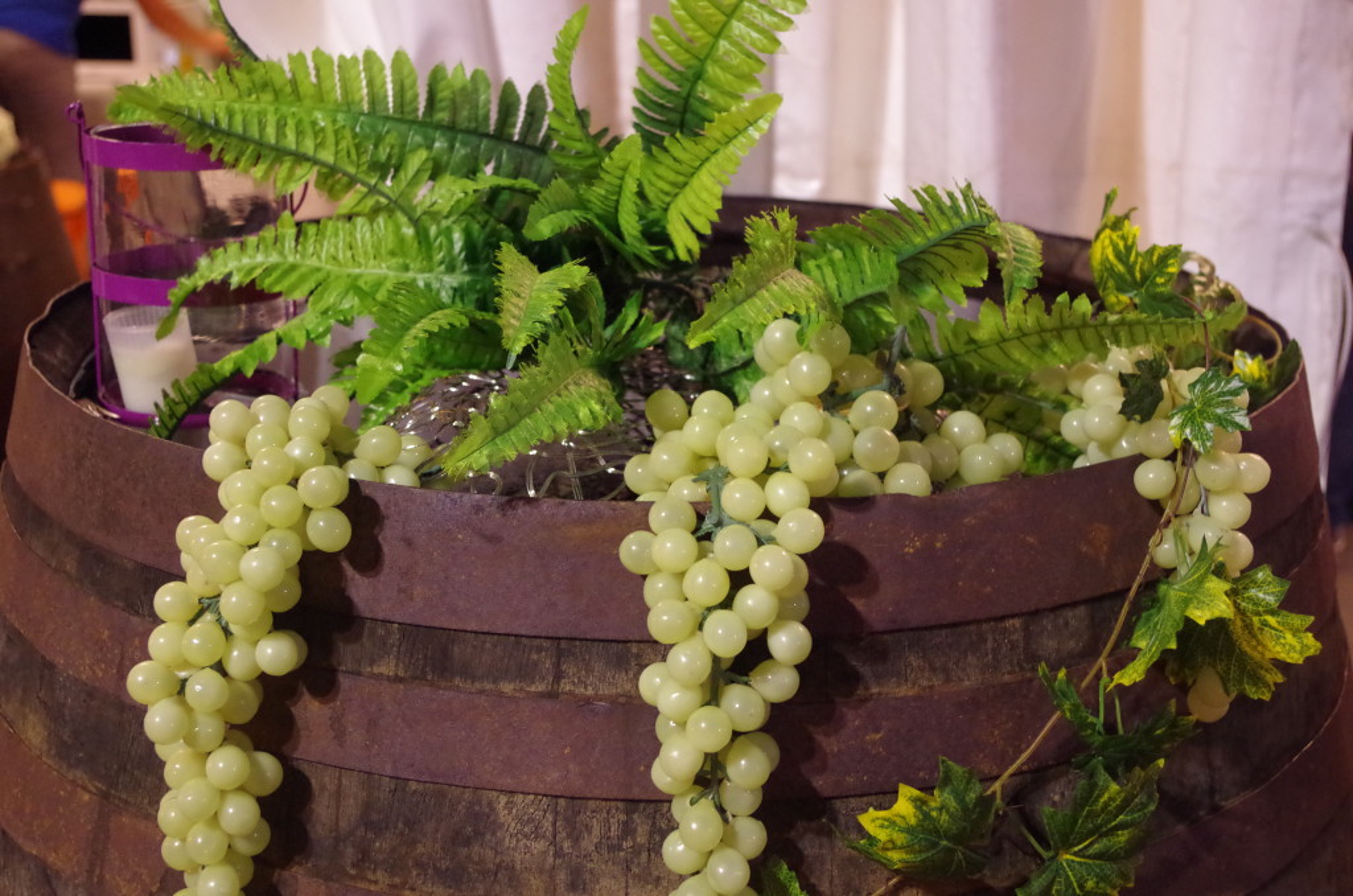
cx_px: 676
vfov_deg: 27.4
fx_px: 1838
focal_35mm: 49
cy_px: 448
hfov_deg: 40.4
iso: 3200
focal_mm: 32.5
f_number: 4
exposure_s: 1/50
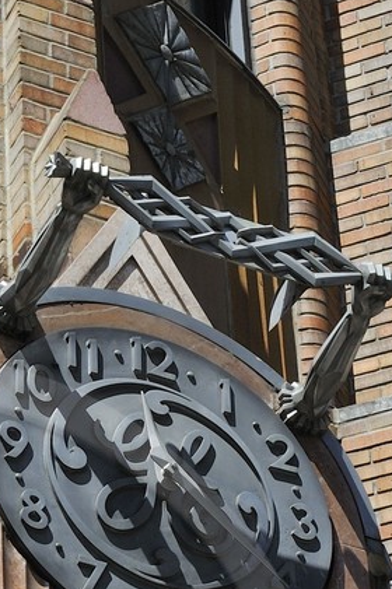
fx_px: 3419
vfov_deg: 9.7
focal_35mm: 209
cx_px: -102
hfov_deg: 6.5
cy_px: 788
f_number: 13
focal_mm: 55
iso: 200
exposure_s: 1/200
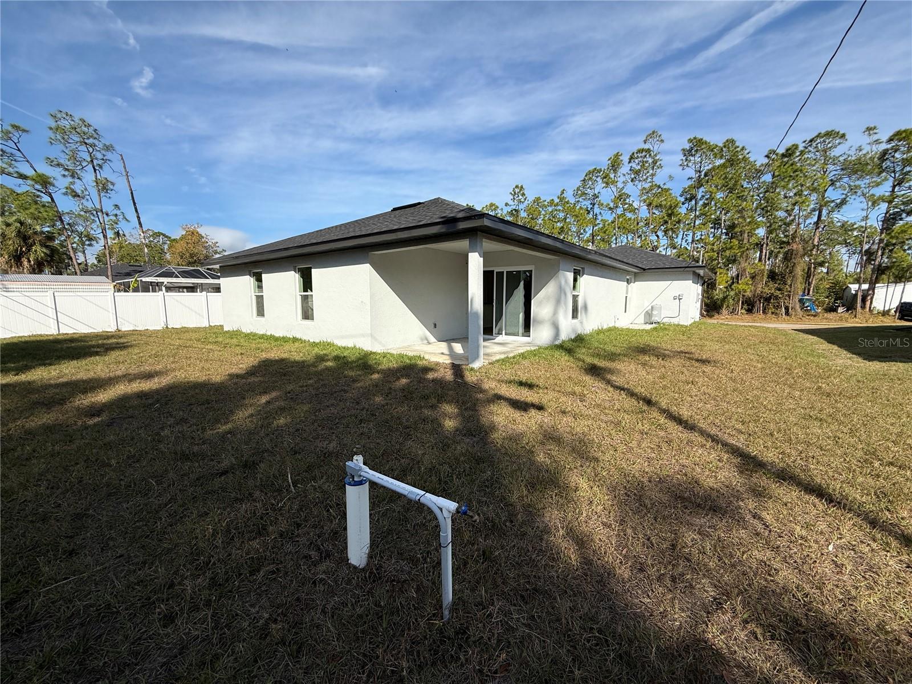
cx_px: 456
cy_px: 342
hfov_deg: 102.1
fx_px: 369
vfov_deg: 85.7
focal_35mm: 14
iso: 50
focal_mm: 2.22
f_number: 2.2
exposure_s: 1/2410
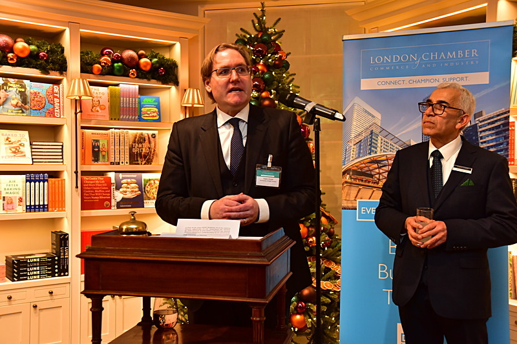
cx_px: 258
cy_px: 172
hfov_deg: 46.4
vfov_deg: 31.9
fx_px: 603
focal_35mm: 42
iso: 1600
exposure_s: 1/50
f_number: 5
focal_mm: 42
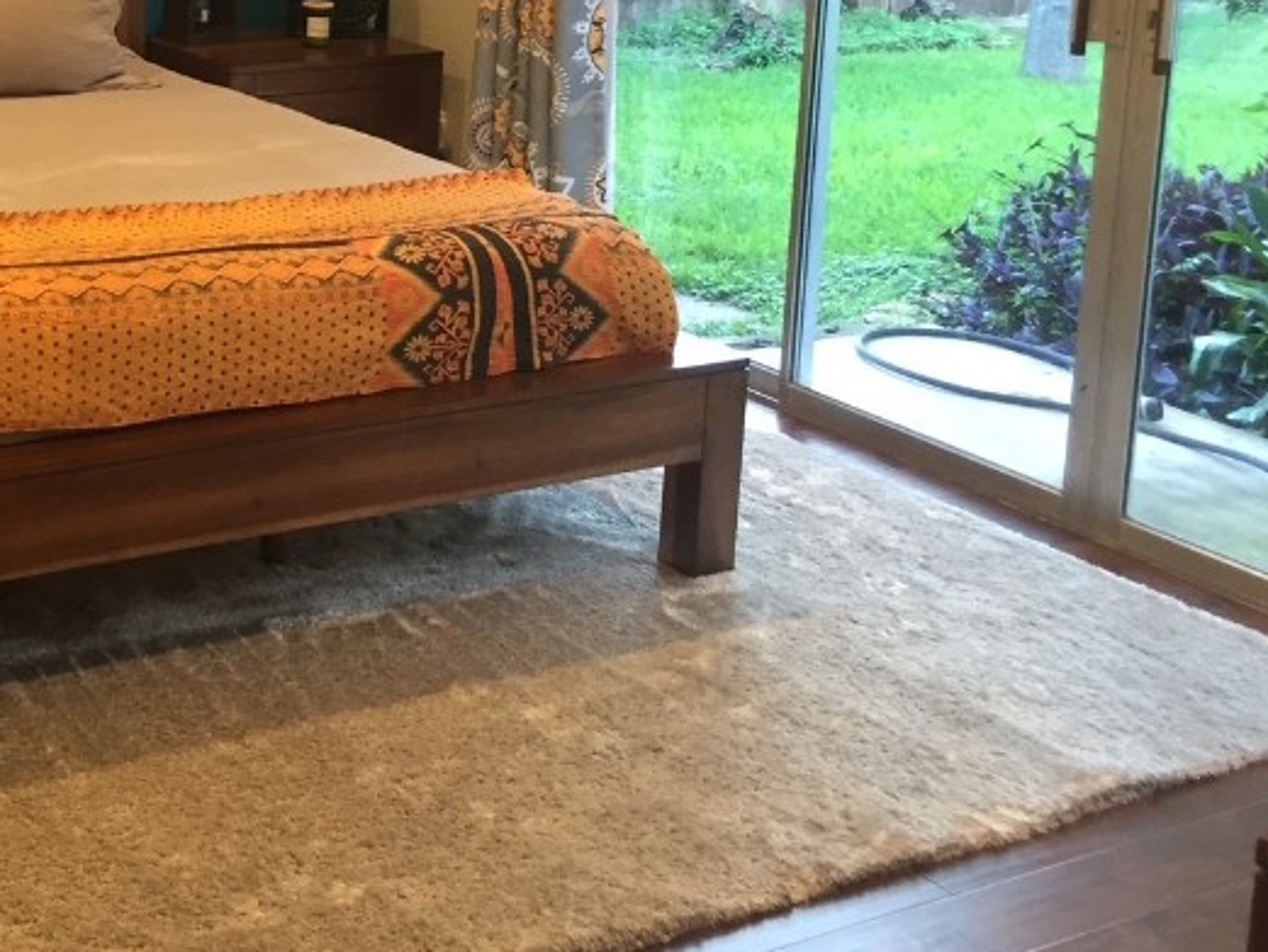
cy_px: 49
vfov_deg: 24.7
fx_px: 2088
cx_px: 68
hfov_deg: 31.7
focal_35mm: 57
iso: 100
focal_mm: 4.15
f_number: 2.2
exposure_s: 1/30
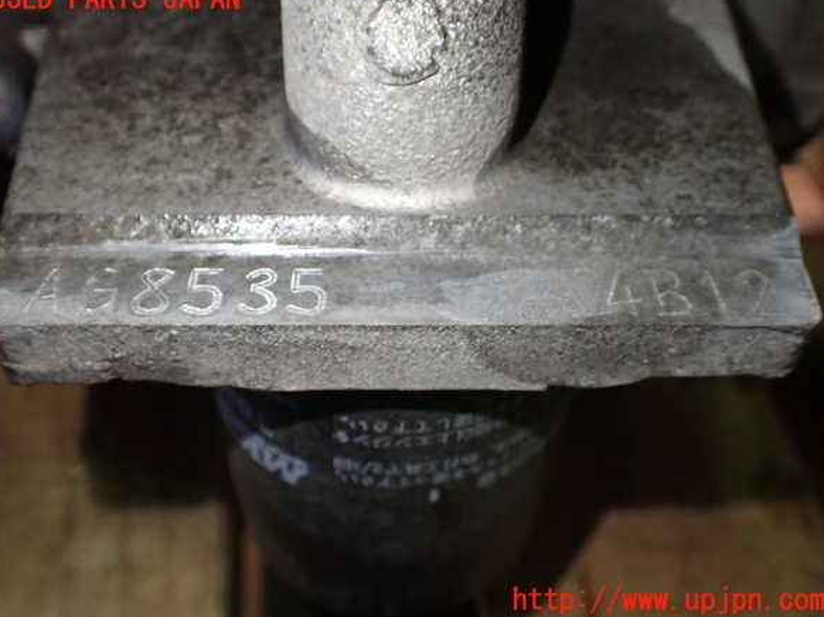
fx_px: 785
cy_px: 300
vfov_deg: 42.9
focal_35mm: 33
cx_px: 408
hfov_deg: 55.4
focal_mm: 5.79
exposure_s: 1/125
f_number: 2.4
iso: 800
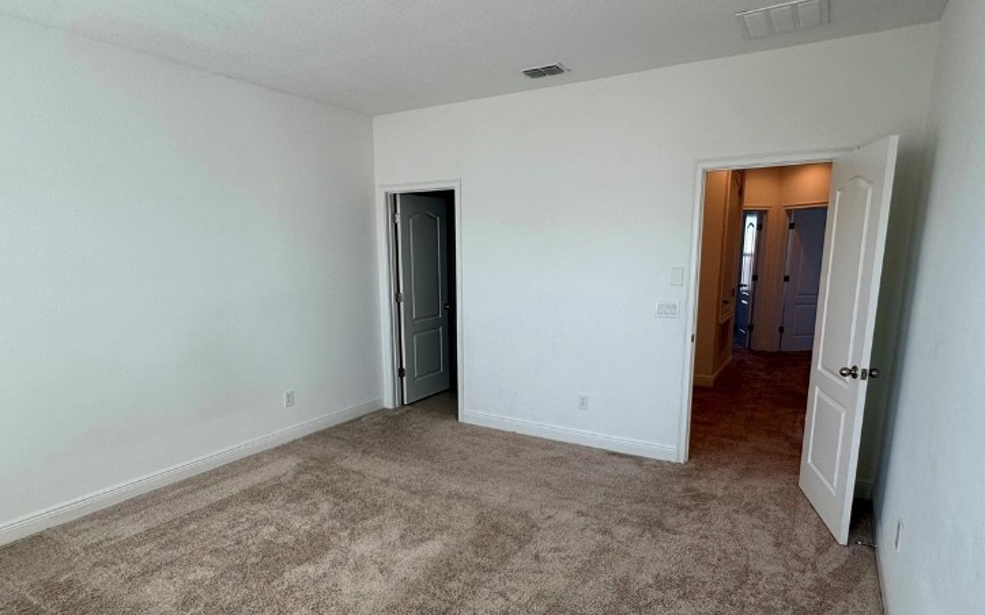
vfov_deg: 57.0
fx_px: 564
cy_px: 355
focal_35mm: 21
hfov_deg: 82.3
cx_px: 475
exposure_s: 1/120
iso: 64
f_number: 2.2
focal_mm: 2.22
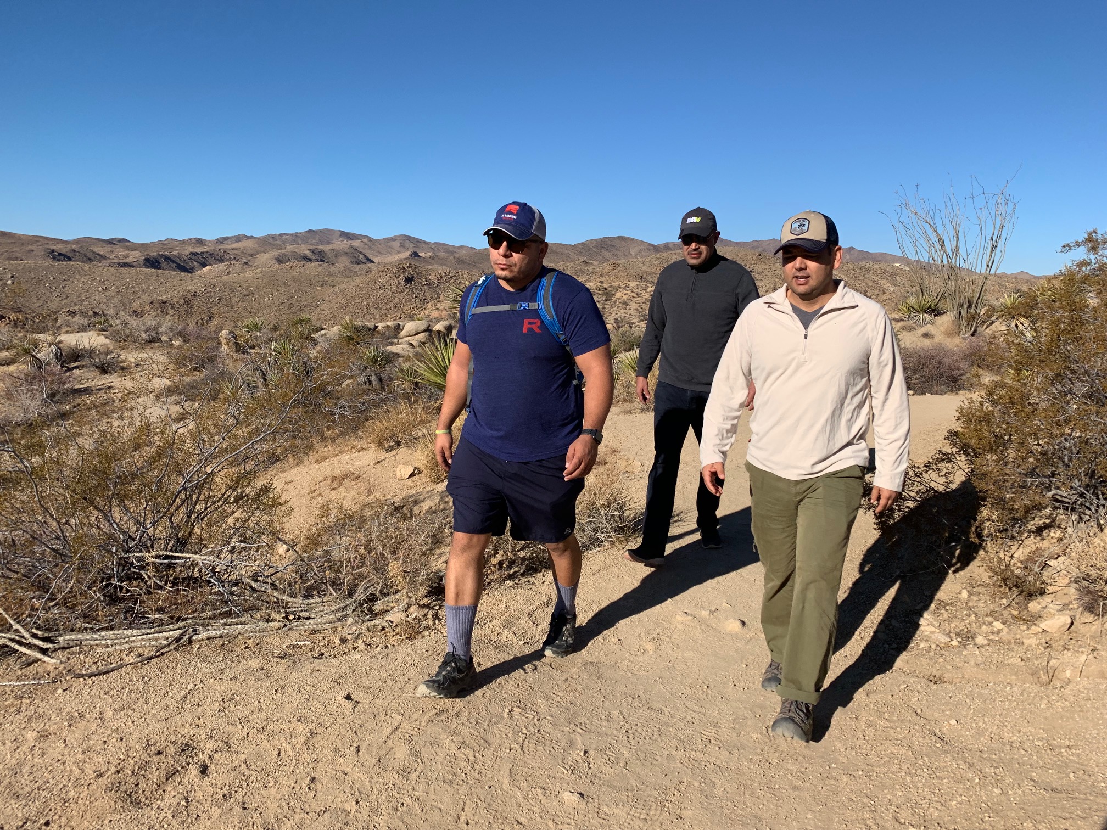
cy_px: 415
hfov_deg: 67.3
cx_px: 554
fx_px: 831
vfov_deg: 53.1
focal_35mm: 26
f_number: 1.8
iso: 25
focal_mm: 4.25
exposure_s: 1/3185
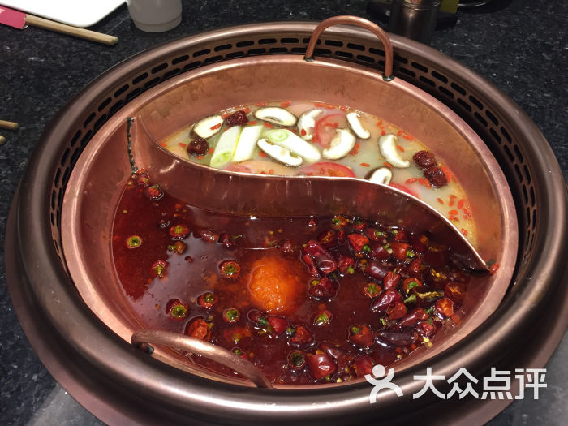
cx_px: 284
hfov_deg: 61.7
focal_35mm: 29
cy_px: 213
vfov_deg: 48.2
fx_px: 476
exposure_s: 1/30
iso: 40
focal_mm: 4.15
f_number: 2.2
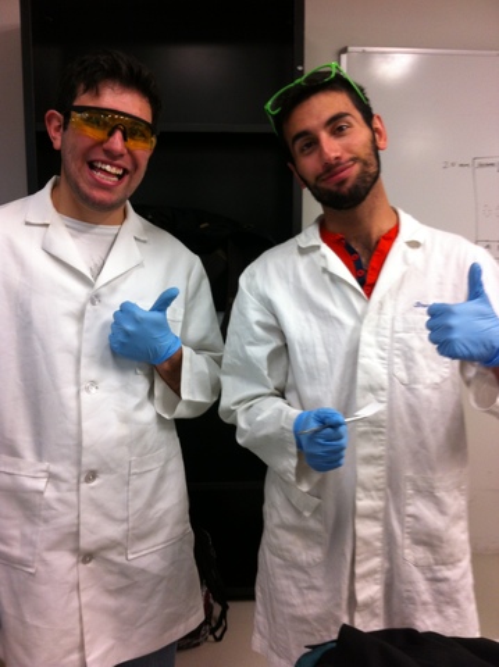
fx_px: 674
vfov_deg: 52.7
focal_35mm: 35
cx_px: 250
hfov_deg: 40.6
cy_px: 334
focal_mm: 3.85
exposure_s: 1/17
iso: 80
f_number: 2.8
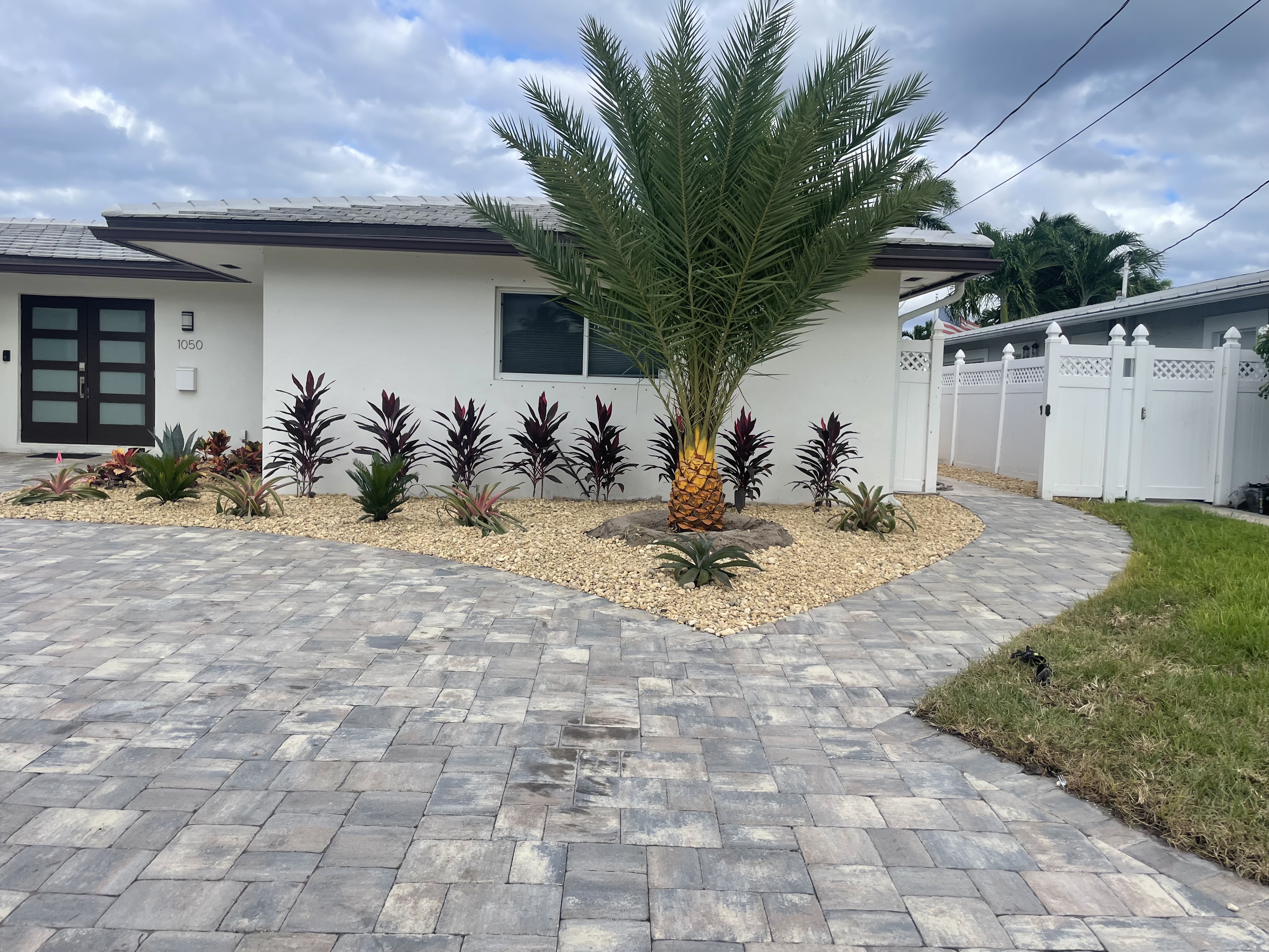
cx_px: 634
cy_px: 476
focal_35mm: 26
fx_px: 953
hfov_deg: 67.3
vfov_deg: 53.1
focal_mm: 4.2
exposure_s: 1/2092
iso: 32
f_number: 1.6
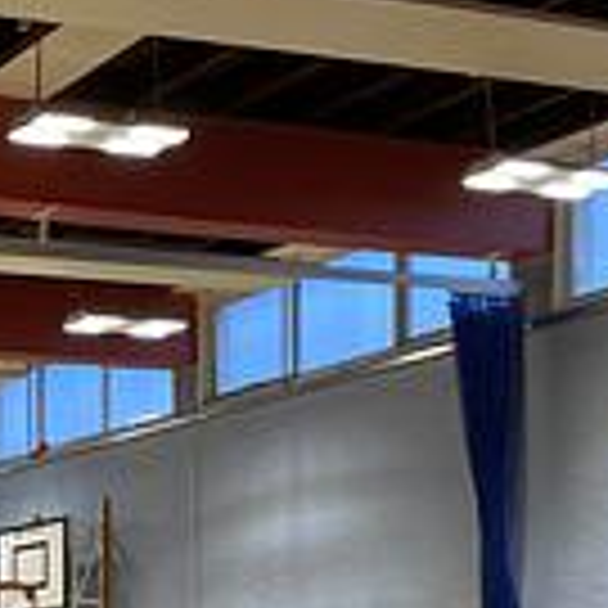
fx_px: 1689
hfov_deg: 17.3
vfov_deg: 18.8
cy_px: 808
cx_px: -432
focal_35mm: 85
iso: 80
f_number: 1.8
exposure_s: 1/100
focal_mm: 4.25
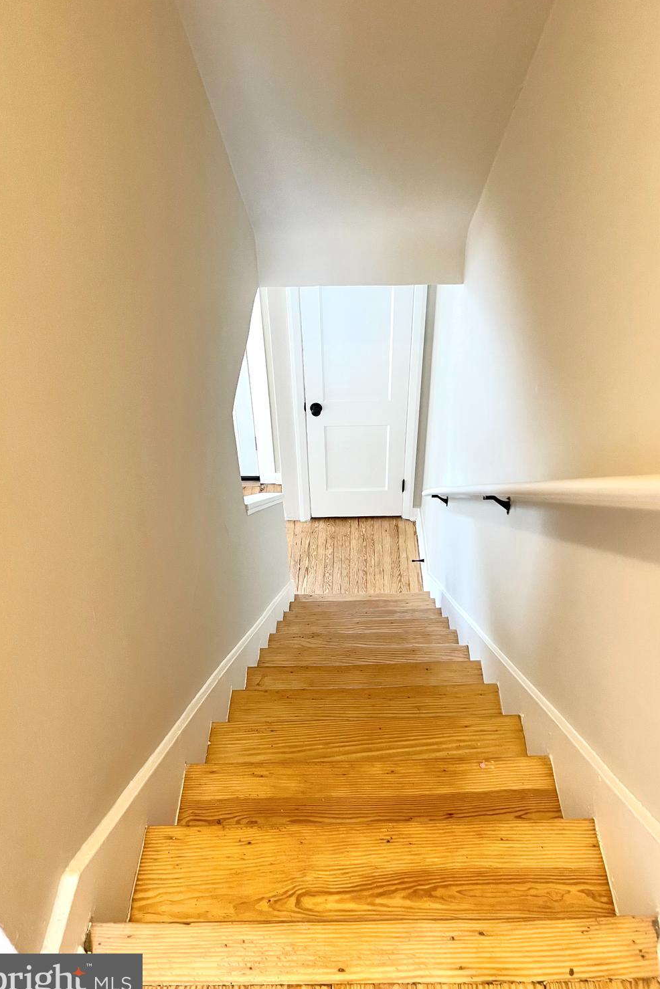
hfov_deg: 47.9
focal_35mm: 27
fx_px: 742
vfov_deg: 67.4
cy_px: 495
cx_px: 361
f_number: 1.6
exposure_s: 1/40
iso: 400
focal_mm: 5.1
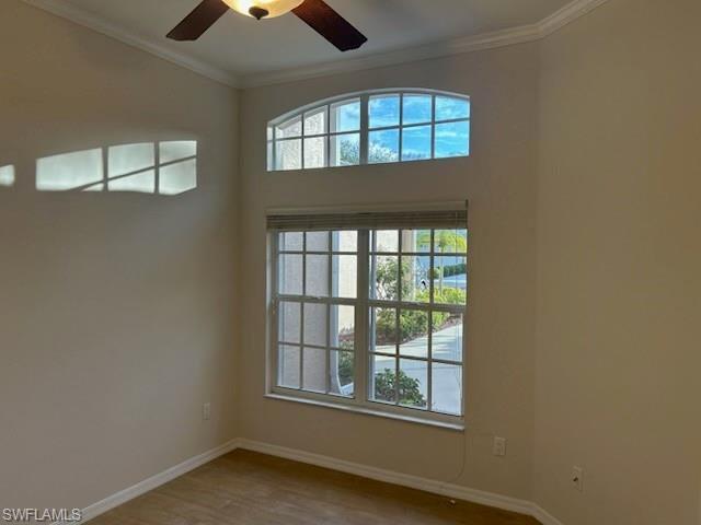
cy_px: 262
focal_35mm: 26
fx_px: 527
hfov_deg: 67.3
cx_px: 350
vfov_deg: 53.1
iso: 80
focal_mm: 5.7
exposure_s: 1/120
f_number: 1.5
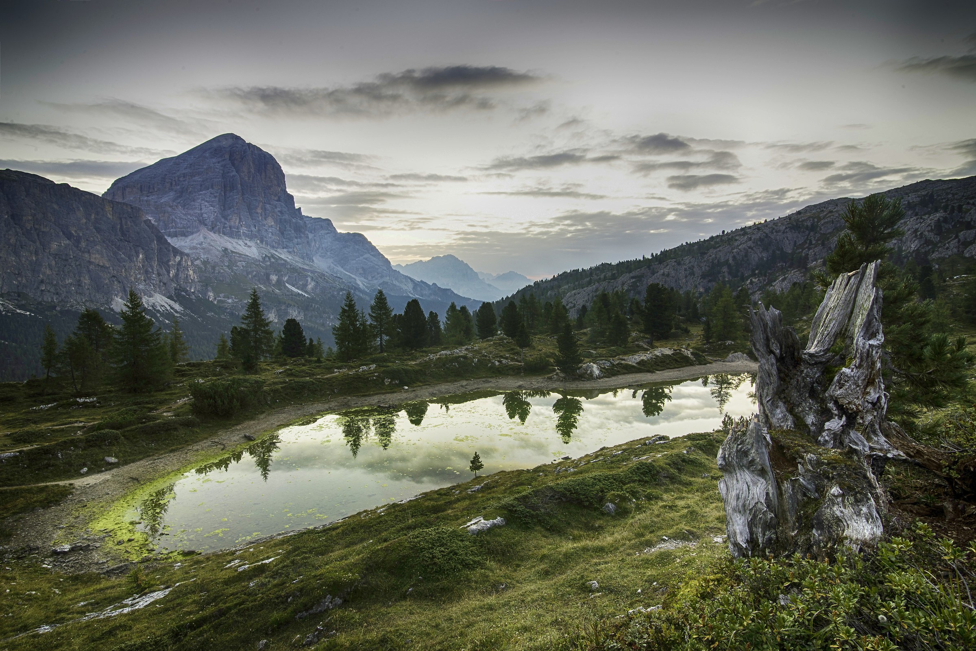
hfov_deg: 96.7
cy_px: 326
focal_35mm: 16
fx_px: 434
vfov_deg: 73.8
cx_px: 488
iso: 200
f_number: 16
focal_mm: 16
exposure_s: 2.5
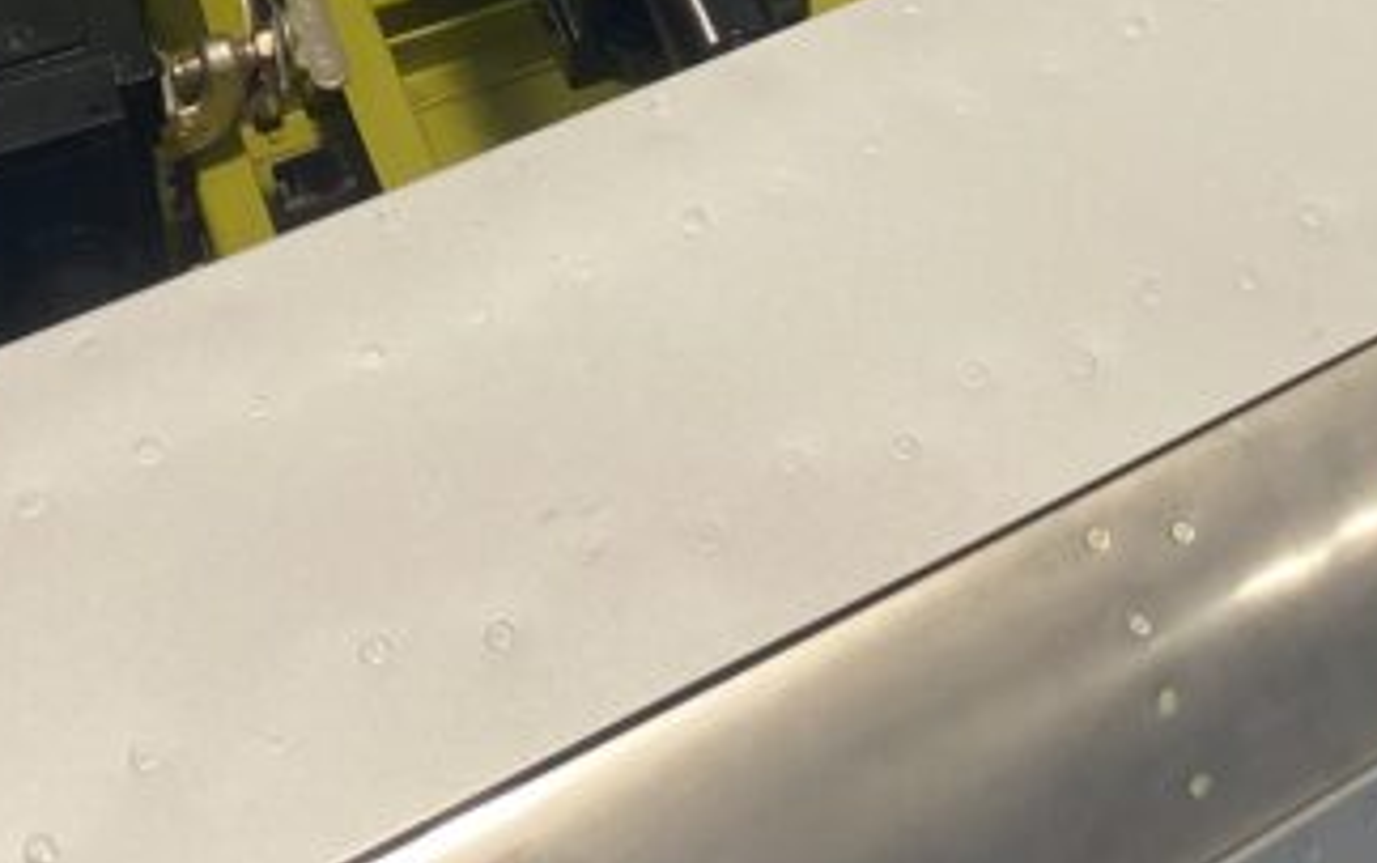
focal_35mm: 87
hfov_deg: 23.1
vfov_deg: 13.3
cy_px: -765
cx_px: 1296
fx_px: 3267
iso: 64
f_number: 1.8
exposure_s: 1/100
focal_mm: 4.25
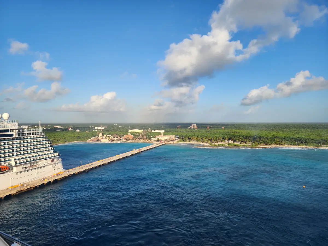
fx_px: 218
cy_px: 123
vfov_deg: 58.9
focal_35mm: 23
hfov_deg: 73.9
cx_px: 164
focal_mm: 6.4
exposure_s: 1/927
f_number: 1.8
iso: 12
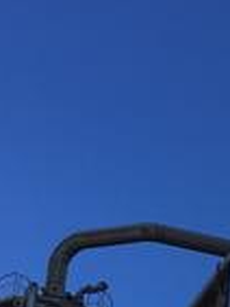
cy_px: 200
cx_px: 542
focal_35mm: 117
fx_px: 1035
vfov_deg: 16.8
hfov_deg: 10.9
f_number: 2.2
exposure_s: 1/2137
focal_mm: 4.15
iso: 25
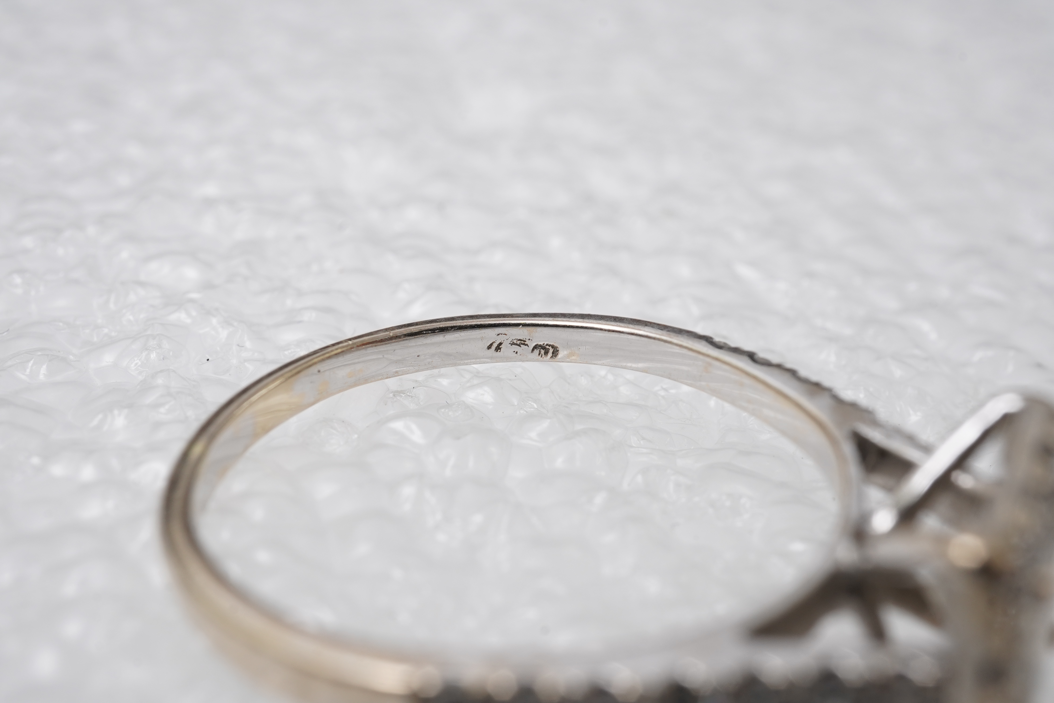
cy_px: 352
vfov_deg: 29.9
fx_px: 1317
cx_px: 527
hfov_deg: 43.6
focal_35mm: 45
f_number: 22
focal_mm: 30
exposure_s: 1/125
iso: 400
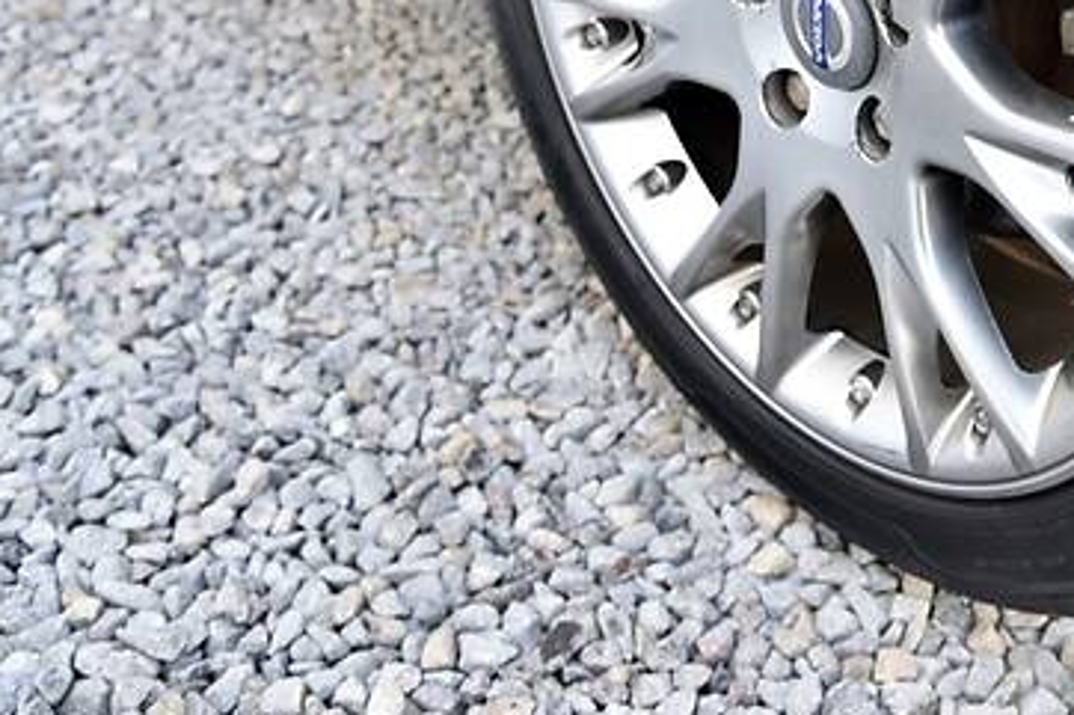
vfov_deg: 24.1
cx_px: 964
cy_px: -43
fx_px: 1580
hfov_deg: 35.4
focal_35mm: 53
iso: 400
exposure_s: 1/80
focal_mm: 24
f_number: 4.5
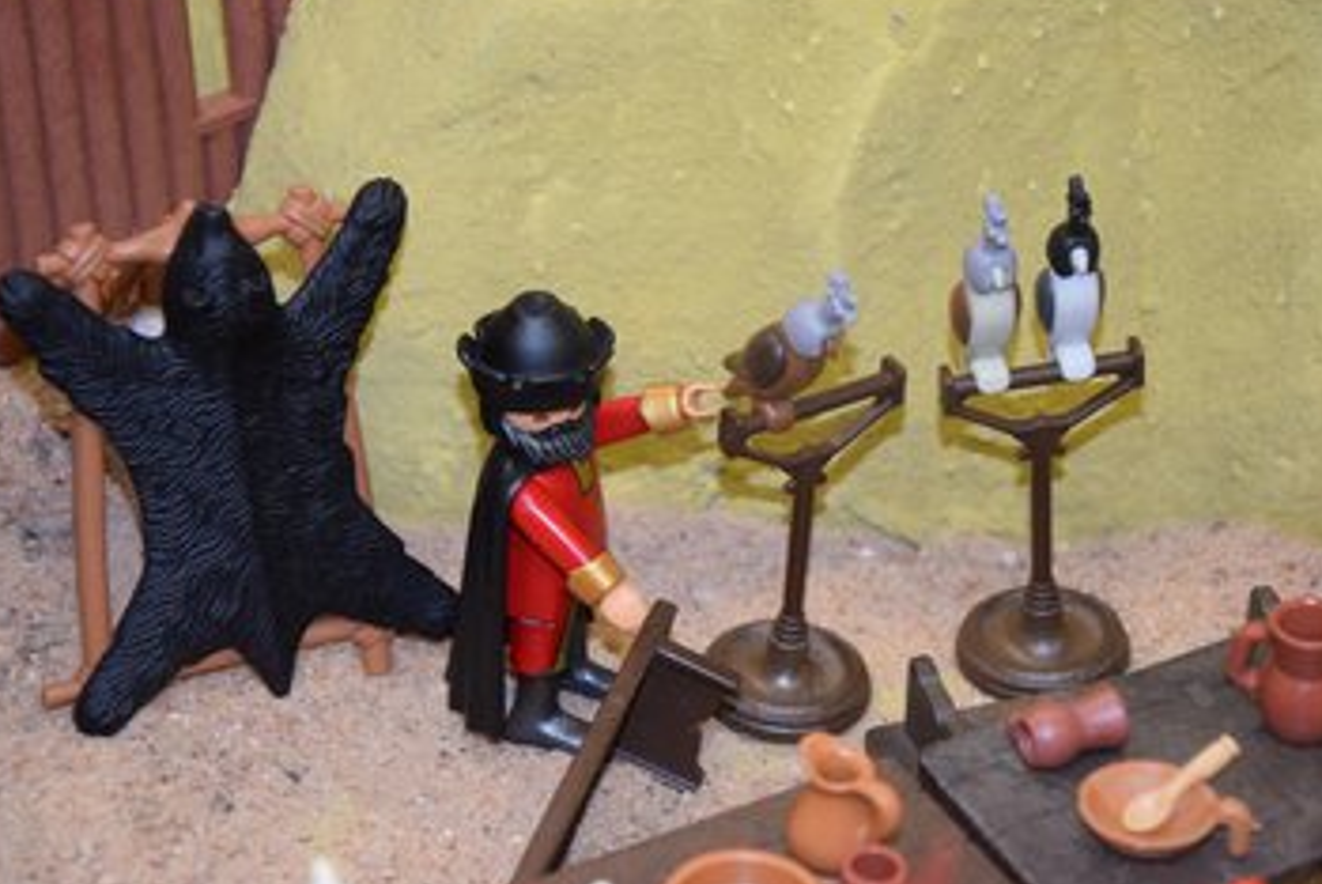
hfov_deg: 15.0
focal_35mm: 137
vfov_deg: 10.0
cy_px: 391
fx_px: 5035
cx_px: 706
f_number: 5.3
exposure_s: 1/60
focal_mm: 80
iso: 1100
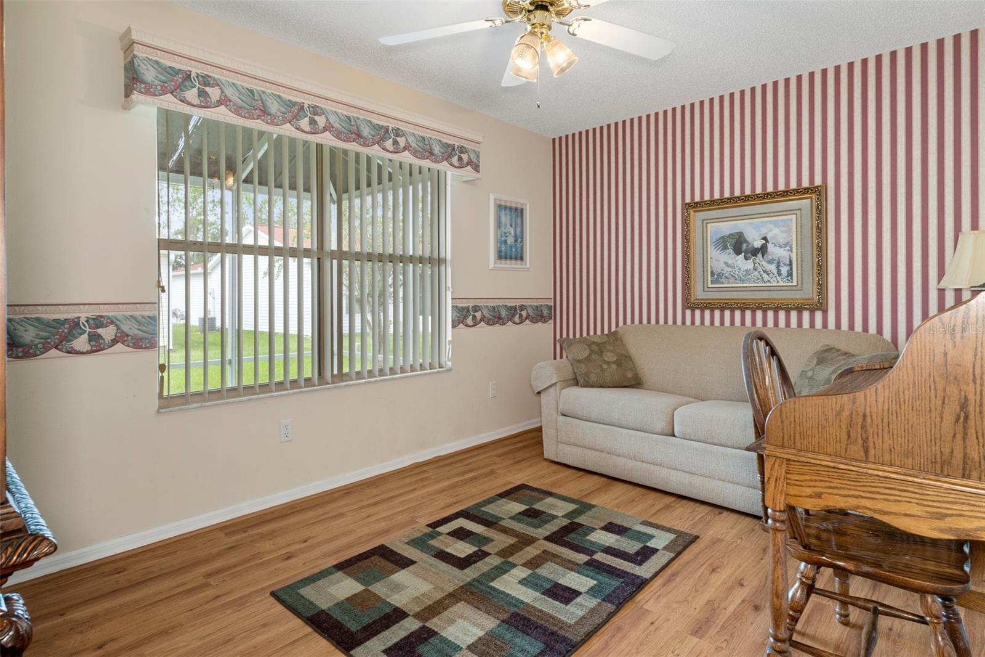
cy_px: 328
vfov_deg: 67.4
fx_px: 492
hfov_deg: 90.0
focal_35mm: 18
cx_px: 492
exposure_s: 1/1.25
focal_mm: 12
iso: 320
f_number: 8
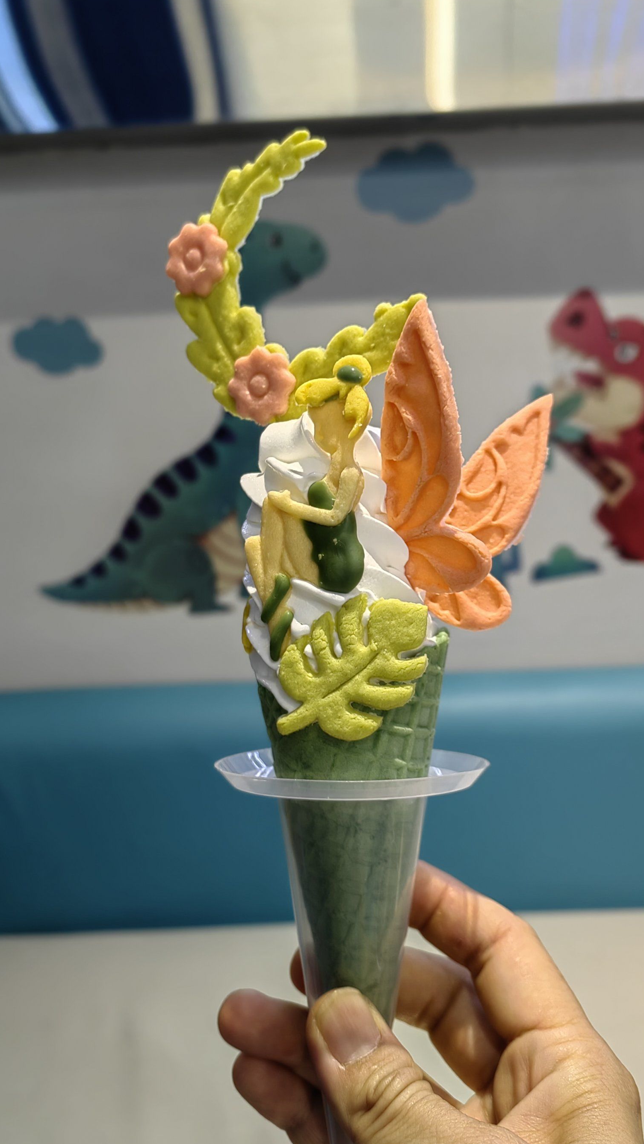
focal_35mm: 30
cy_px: 571
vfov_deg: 64.3
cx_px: 362
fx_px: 911
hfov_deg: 38.9
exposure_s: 1/100
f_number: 1.8
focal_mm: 5.53
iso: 100
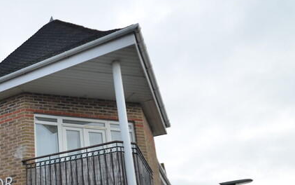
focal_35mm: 37
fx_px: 298
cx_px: -35
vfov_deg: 32.5
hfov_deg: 41.3
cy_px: 171
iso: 100
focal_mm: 10
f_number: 5
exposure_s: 1/320
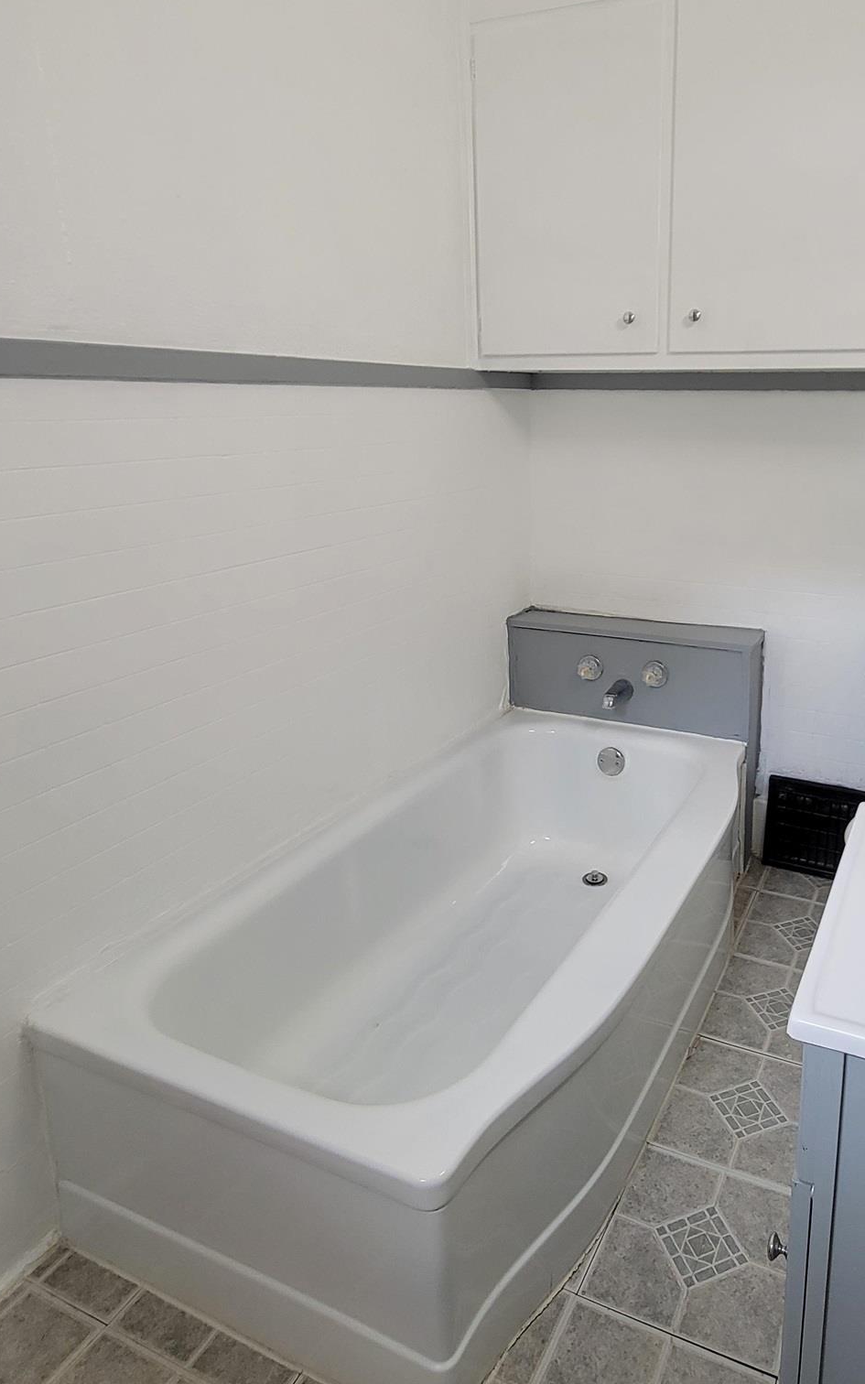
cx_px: 617
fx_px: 792
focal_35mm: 21
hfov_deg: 55.3
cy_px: 608
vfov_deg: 81.9
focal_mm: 2.2
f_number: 2.2
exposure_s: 1/60
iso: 125
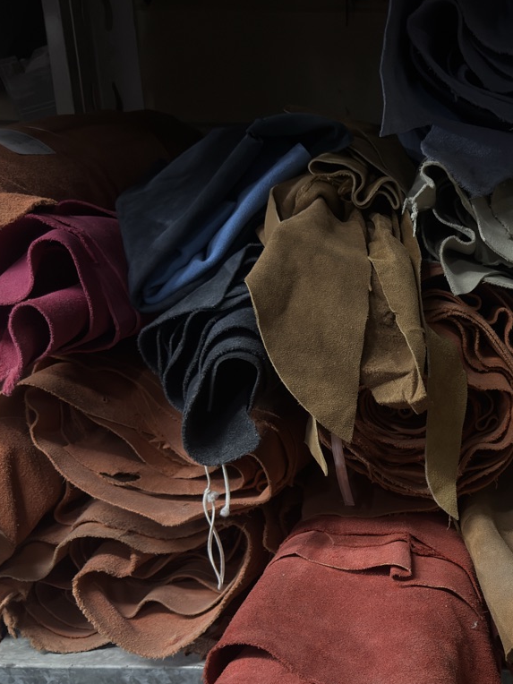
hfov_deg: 30.1
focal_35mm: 44
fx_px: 869
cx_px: 538
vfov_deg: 42.7
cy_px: 417
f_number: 1.78
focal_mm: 6.76
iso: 400
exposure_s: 1/33
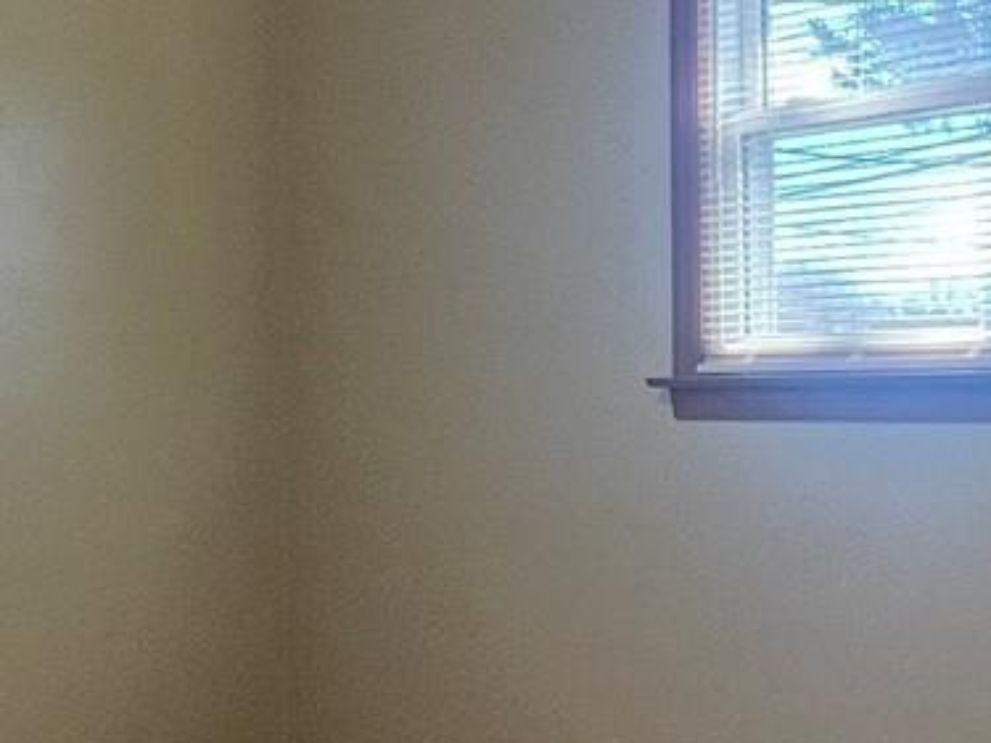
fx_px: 2032
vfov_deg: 20.7
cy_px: 375
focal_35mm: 71
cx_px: 507
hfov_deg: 27.4
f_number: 1.8
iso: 100
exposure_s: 1/120
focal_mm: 1.57
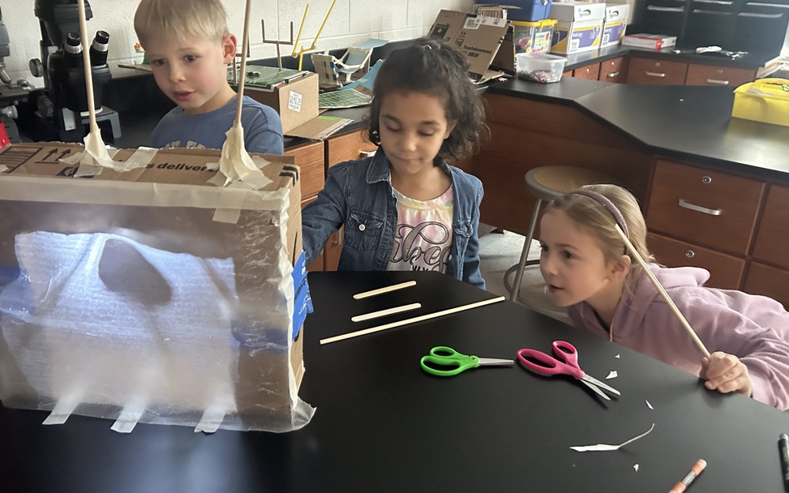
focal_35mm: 29
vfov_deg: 42.8
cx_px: 379
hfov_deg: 64.6
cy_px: 186
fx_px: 624
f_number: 1.5
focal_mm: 5.7
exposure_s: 1/30
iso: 800
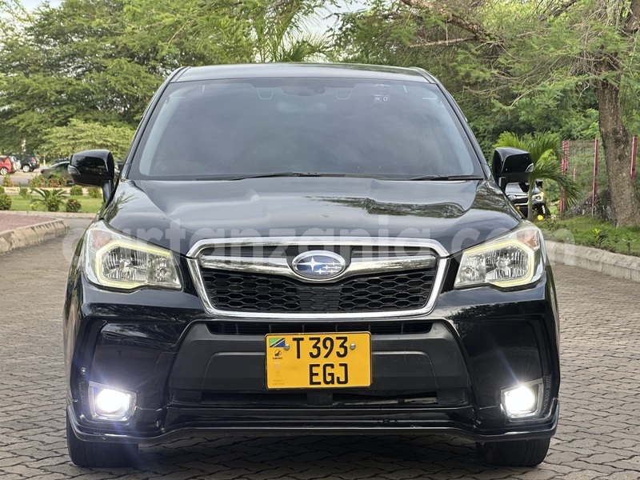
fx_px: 1424
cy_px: 240
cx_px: 320
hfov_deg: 25.3
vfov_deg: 19.1
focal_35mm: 77
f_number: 2.8
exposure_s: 1/99
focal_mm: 9
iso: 40
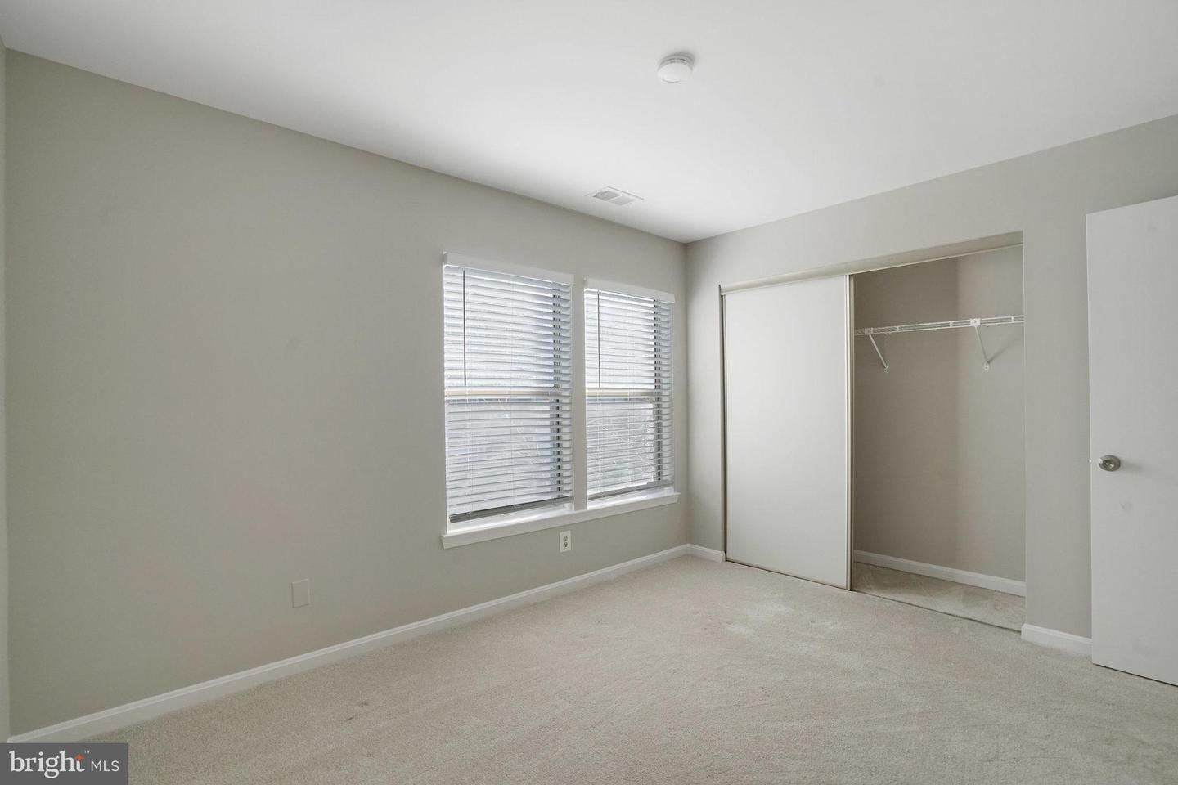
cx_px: 589
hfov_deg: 96.7
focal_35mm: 16
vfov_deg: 73.7
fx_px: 524
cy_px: 392
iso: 1250
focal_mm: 16
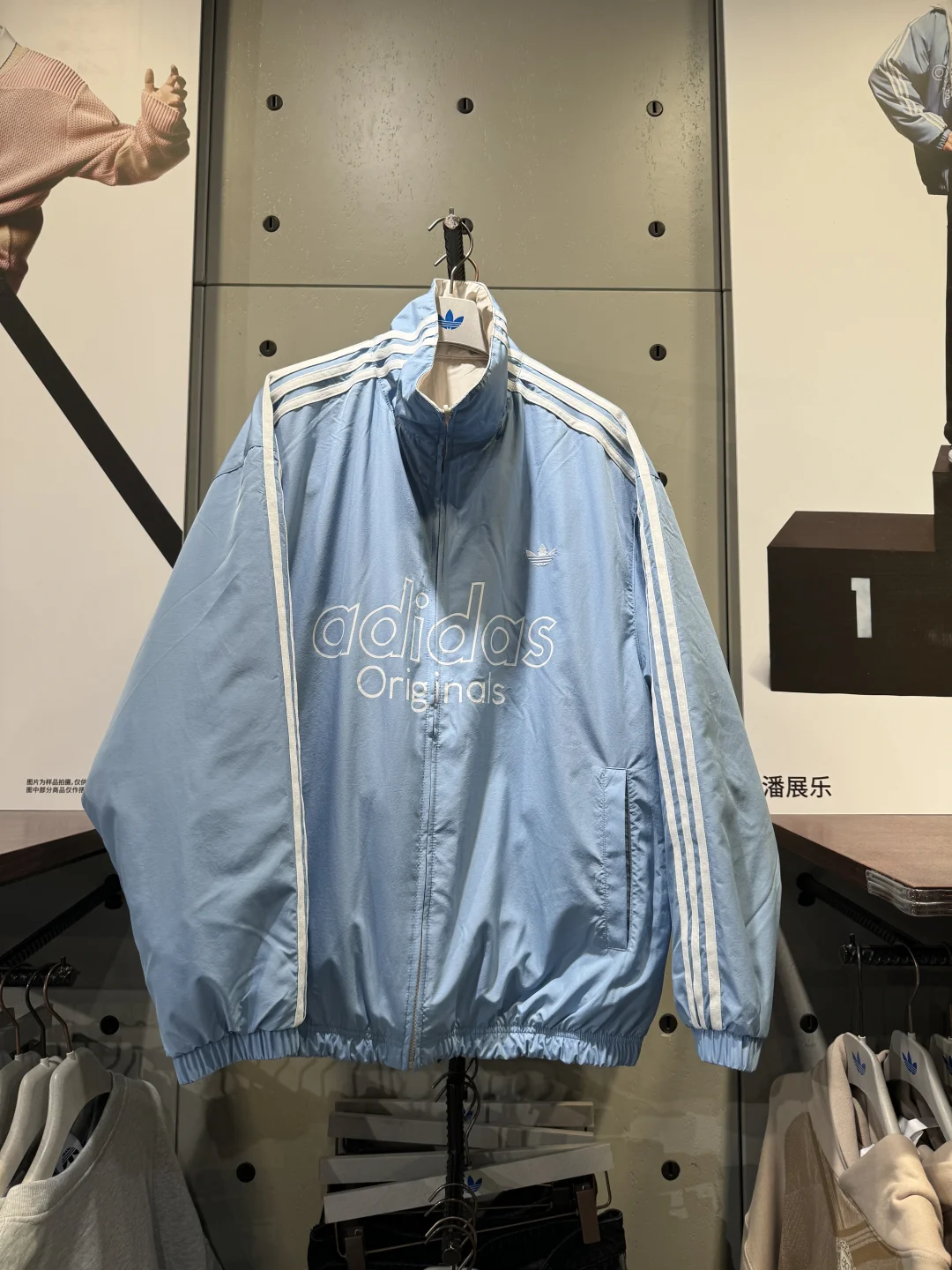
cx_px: 476
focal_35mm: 24
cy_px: 635
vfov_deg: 71.6
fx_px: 880
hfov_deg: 56.8
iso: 50
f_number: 1.78
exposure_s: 1/106
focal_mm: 6.86
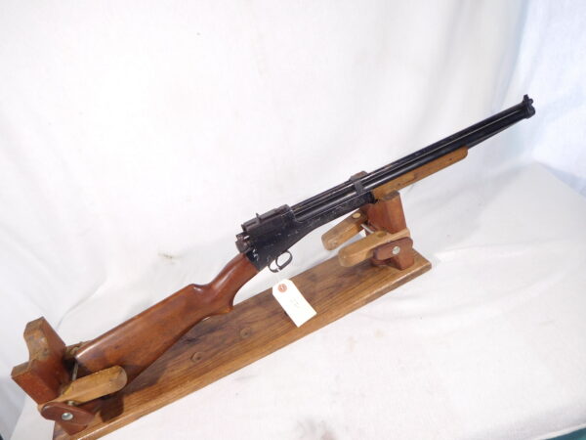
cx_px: 293
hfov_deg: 69.4
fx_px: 423
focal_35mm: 25
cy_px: 220
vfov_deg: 54.9
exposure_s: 1/30
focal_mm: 4.5
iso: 180
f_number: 3.4
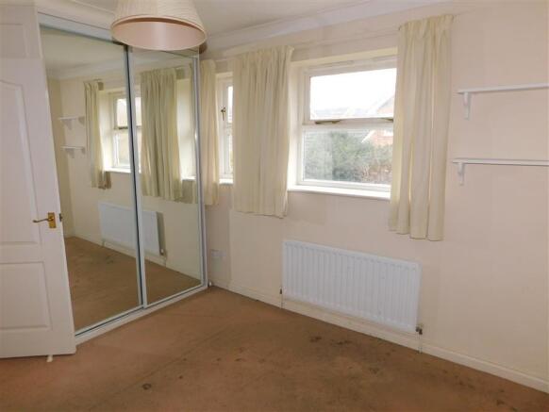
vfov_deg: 58.9
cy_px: 206
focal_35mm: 23
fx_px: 365
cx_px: 274
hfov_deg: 73.9
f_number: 3
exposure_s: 1/30
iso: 200
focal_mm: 4
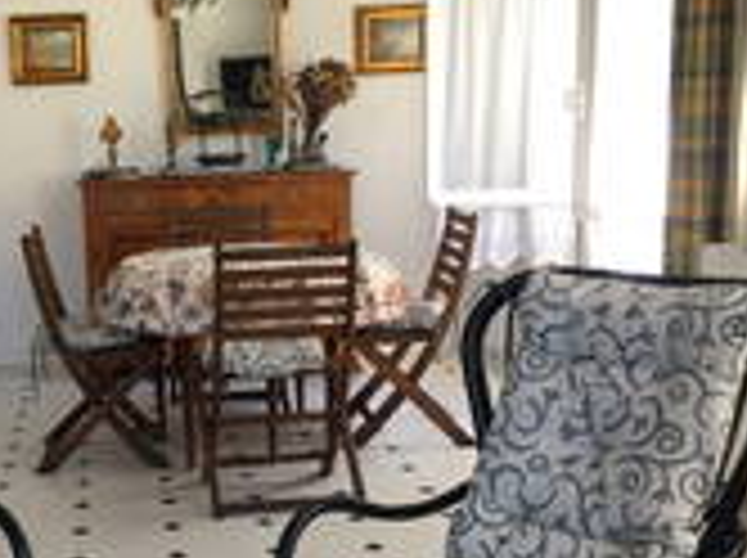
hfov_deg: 29.9
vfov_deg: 23.2
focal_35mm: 63
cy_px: 356
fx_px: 1358
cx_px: 135
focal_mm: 4.15
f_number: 2.2
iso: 25
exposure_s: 1/33
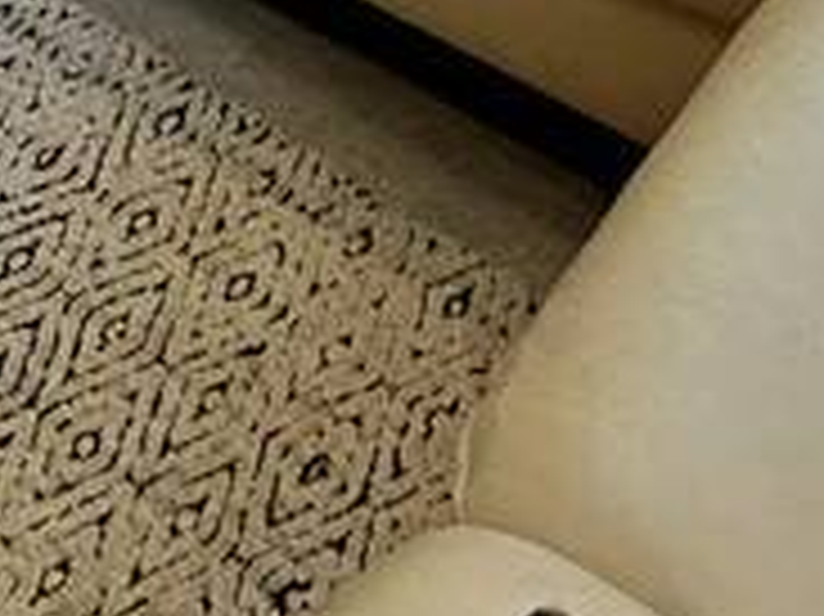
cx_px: -176
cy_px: -1533
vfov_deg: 9.0
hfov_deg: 17.1
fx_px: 2617
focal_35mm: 110
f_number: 2.2
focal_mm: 2.22
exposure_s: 1/120
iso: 160
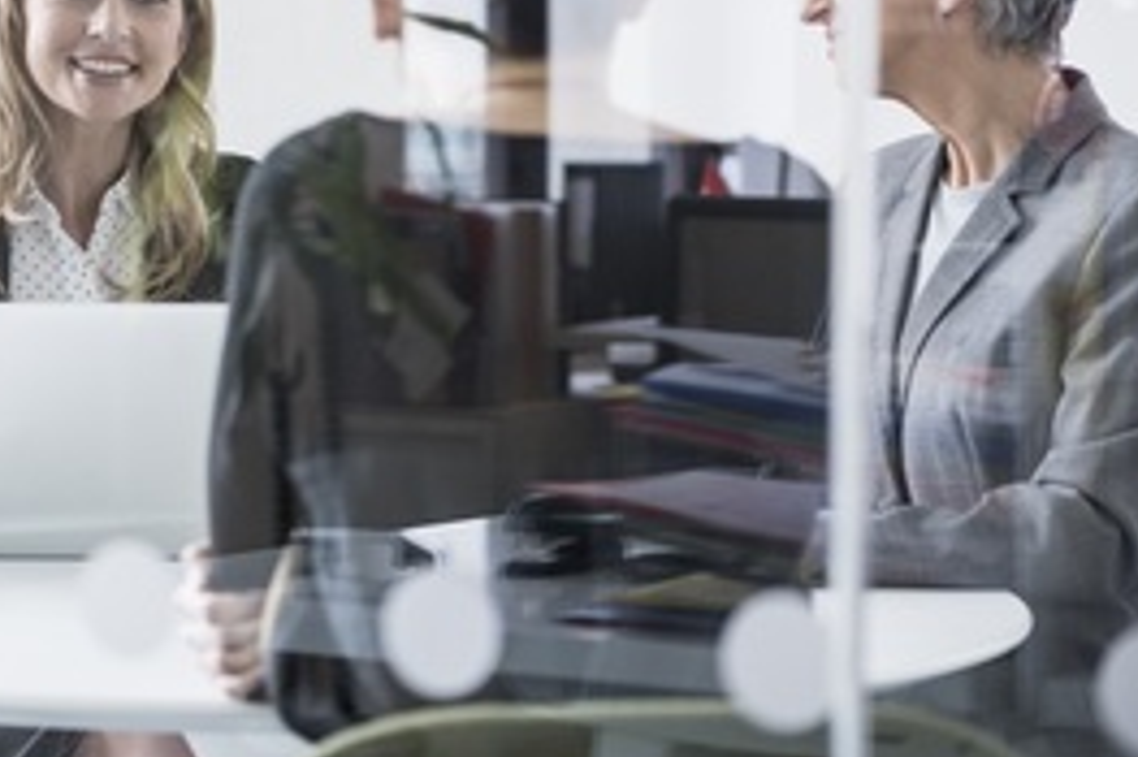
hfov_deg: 16.4
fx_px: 3917
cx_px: 214
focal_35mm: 124
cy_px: 182
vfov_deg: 11.0
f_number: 3.2
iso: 320
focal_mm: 70
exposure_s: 1/100
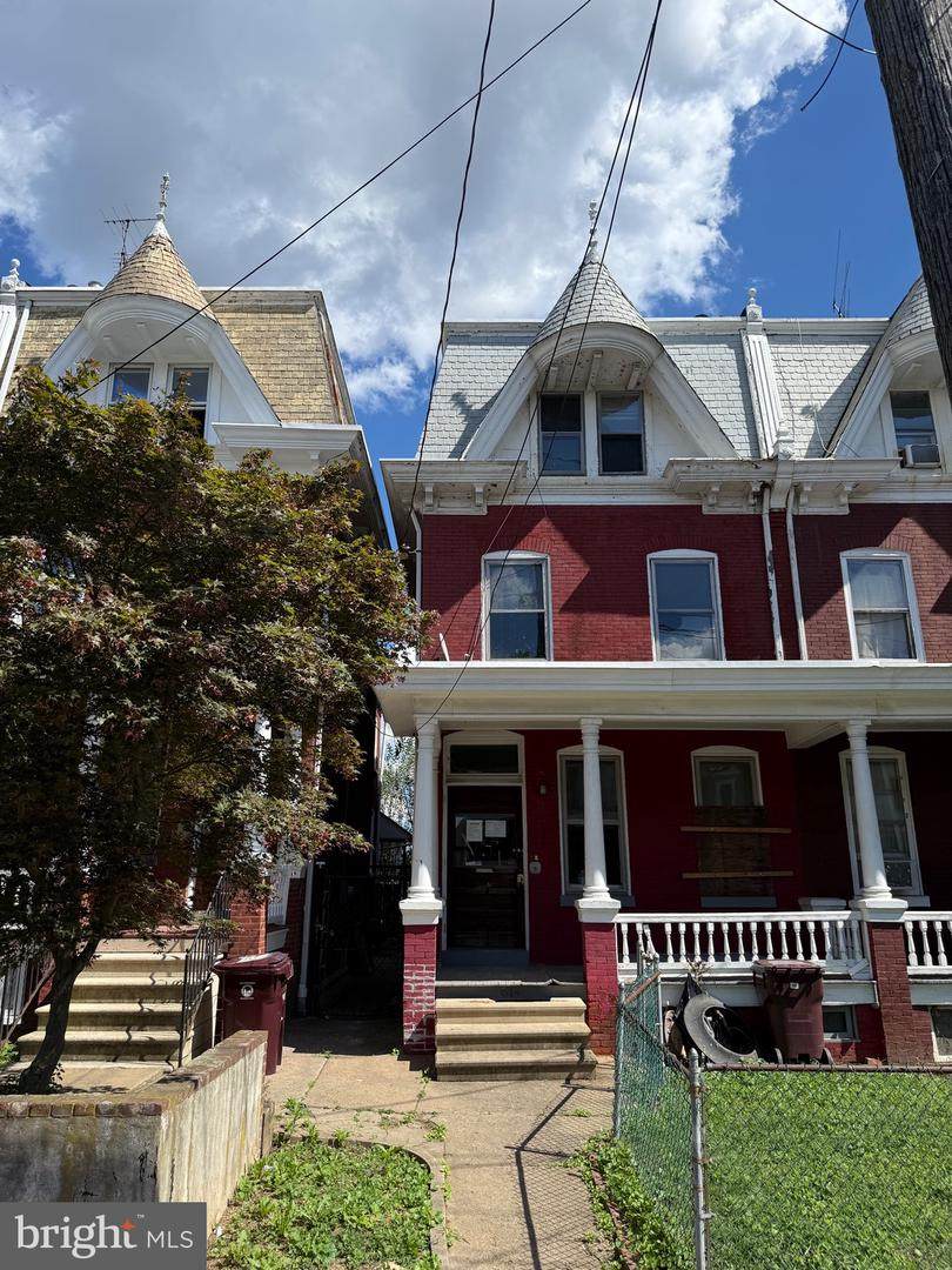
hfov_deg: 56.8
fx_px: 880
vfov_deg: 71.6
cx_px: 476
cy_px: 635
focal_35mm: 24
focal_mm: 6.76
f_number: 1.78
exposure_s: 1/4167
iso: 80
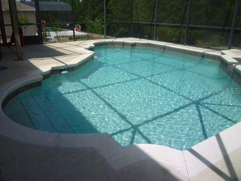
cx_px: 120
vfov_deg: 48.2
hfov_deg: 61.7
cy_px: 90
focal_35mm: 29
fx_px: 202
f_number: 8
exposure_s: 1/640
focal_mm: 5.2
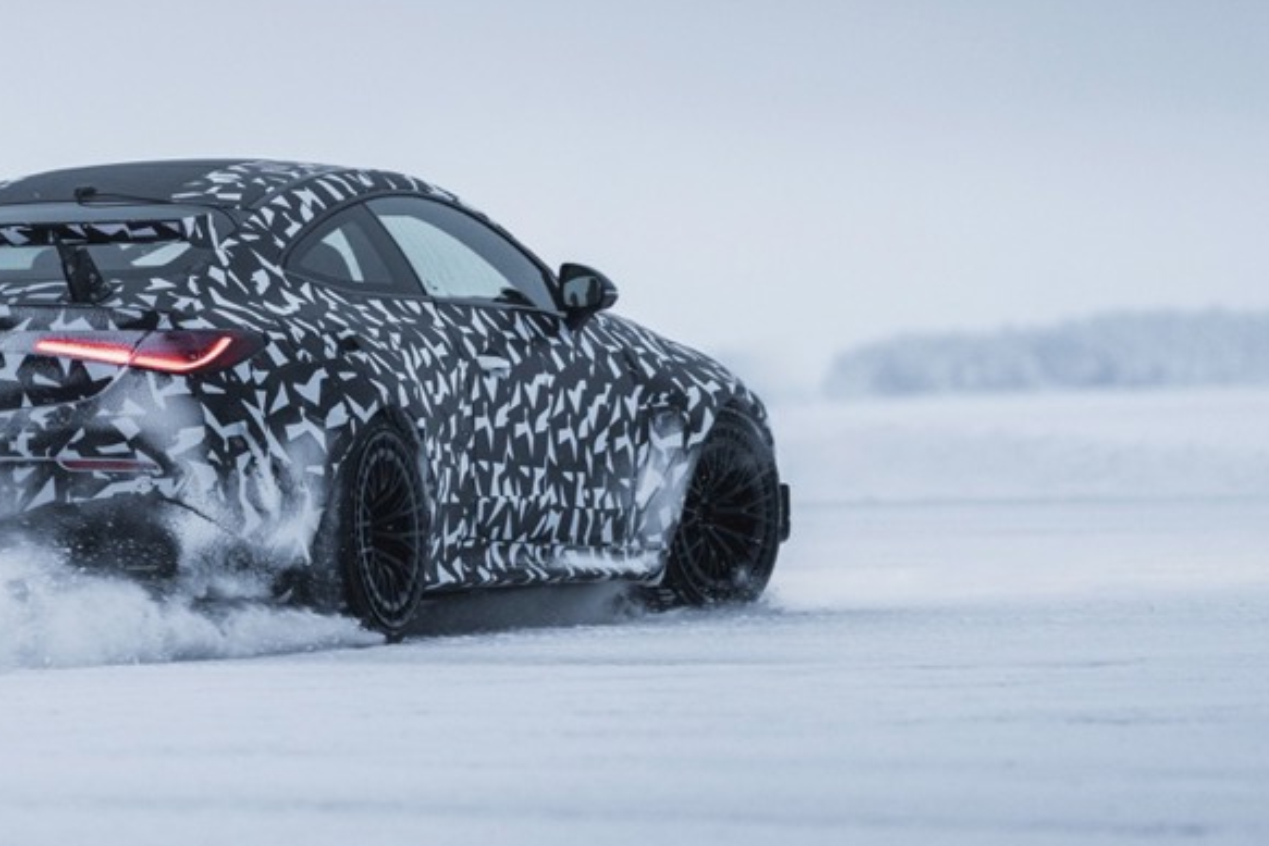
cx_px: 200
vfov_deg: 3.7
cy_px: 471
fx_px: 13221
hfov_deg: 5.5
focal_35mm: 375
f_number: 3.5
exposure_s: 1/640
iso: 1000
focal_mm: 200
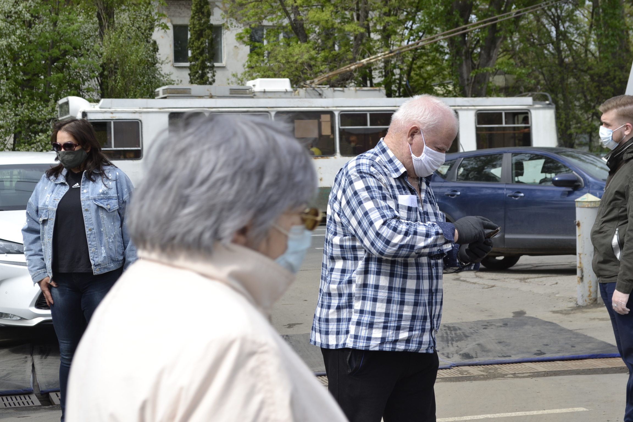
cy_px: 211
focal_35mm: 82
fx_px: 1451
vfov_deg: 16.6
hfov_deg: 24.6
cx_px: 316
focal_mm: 55
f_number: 7.1
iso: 100
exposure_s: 1/200
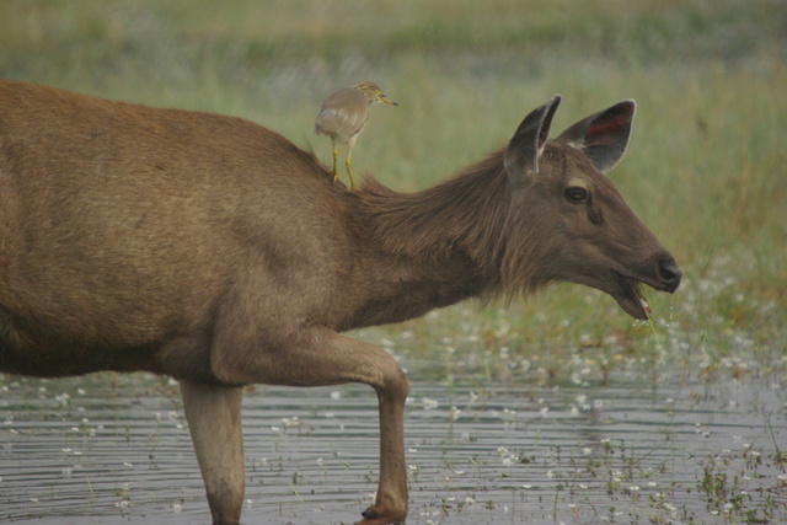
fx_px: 16398
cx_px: 394
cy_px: 262
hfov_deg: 2.7
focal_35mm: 750
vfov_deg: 1.8
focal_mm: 500
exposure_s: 1/1500
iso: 800
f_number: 6.7
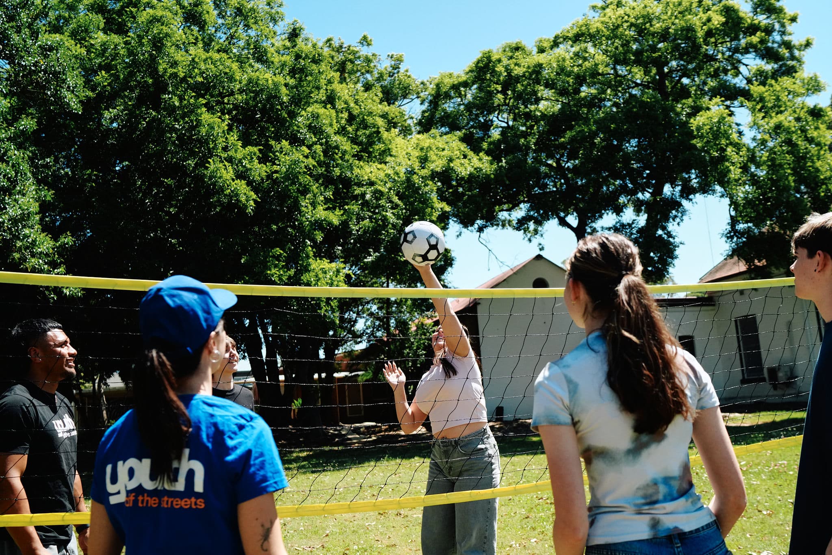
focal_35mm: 35
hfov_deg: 54.4
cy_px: 278
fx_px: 809
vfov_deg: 37.8
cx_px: 416
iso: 1250
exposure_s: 1/8000
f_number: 4
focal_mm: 35
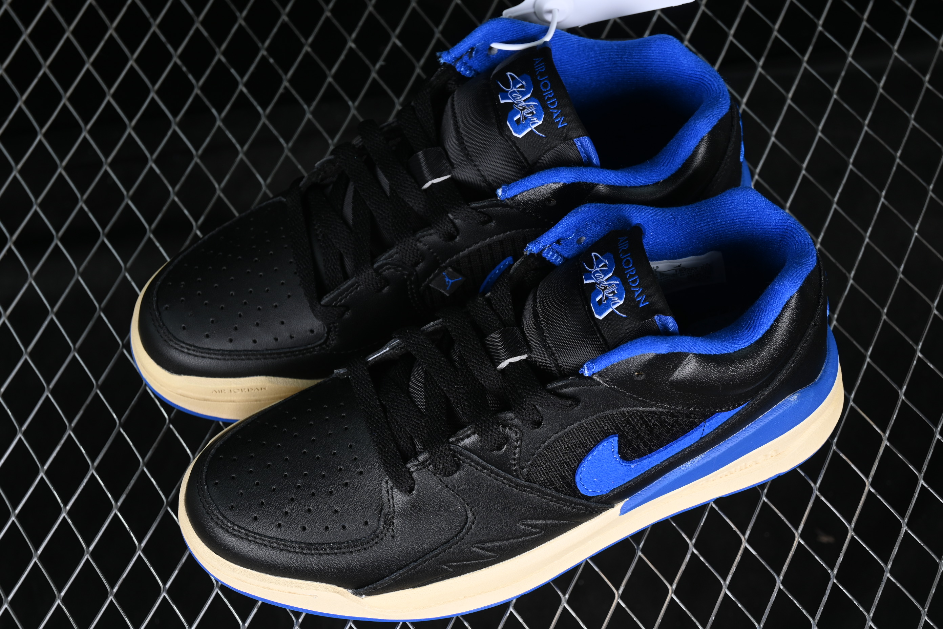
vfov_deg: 18.9
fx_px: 1886
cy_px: 314
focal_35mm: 72
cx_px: 472
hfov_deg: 28.1
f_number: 6.3
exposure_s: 1/50
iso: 160
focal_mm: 48
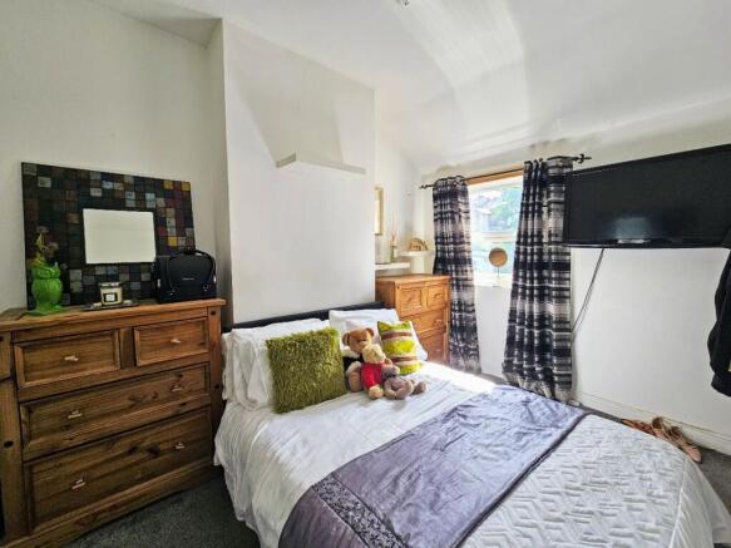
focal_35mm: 13
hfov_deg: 106.2
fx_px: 274
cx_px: 366
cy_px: 274
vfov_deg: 89.9
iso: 64
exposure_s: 1/100
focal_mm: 2.2
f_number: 2.2
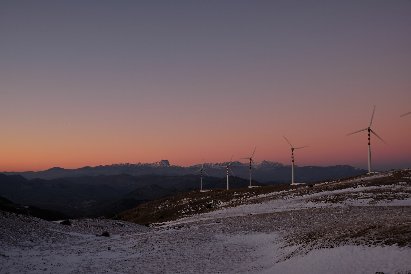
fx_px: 411
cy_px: 137
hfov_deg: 53.1
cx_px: 206
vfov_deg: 36.9
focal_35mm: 36
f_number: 6.4
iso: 200
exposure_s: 1/40
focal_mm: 24.3
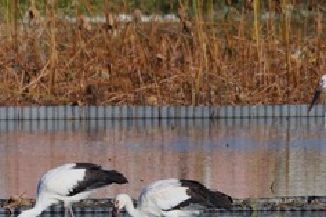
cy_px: 189
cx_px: 1
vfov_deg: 1.3
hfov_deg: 1.9
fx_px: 9872
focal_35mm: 1091
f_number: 5.6
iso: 400
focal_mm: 290
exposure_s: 1/2500
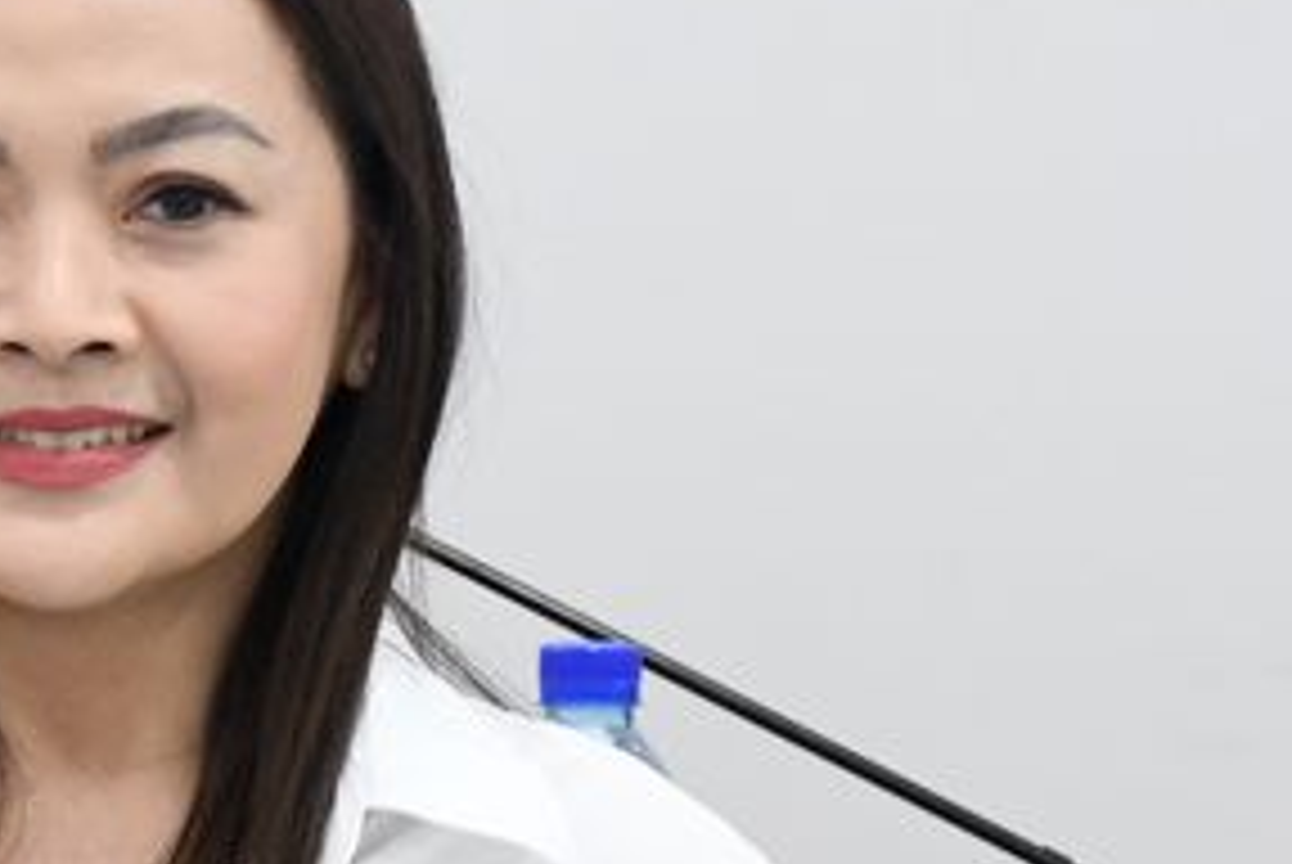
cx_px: 36
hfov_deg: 4.1
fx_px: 18178
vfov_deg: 2.7
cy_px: 538
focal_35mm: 506
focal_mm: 95
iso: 3200
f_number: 5.3
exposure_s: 1/80
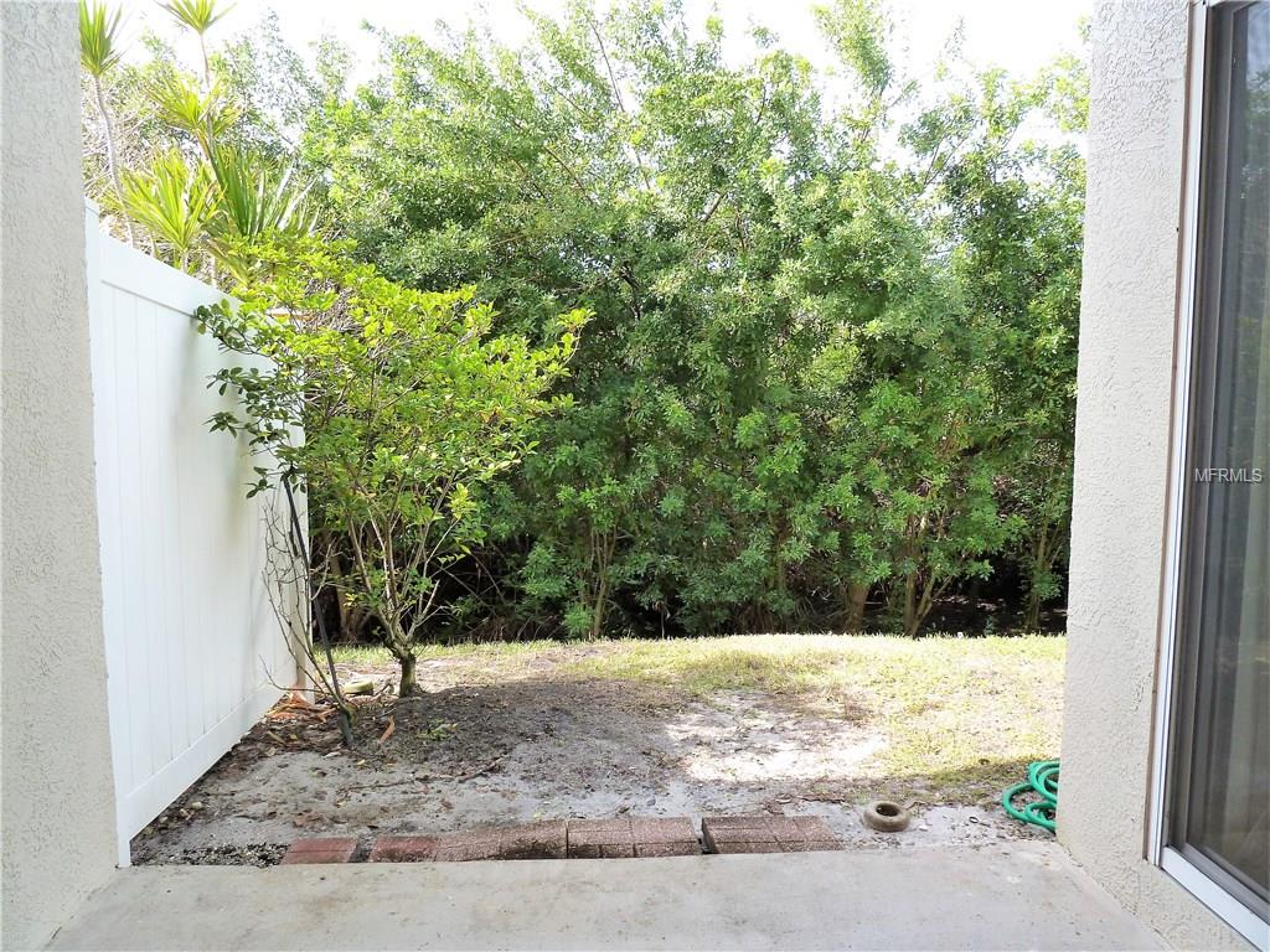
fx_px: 917
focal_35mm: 25
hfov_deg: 69.4
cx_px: 635
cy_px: 476
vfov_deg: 54.9
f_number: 4
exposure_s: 1/100
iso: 125
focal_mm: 4.1
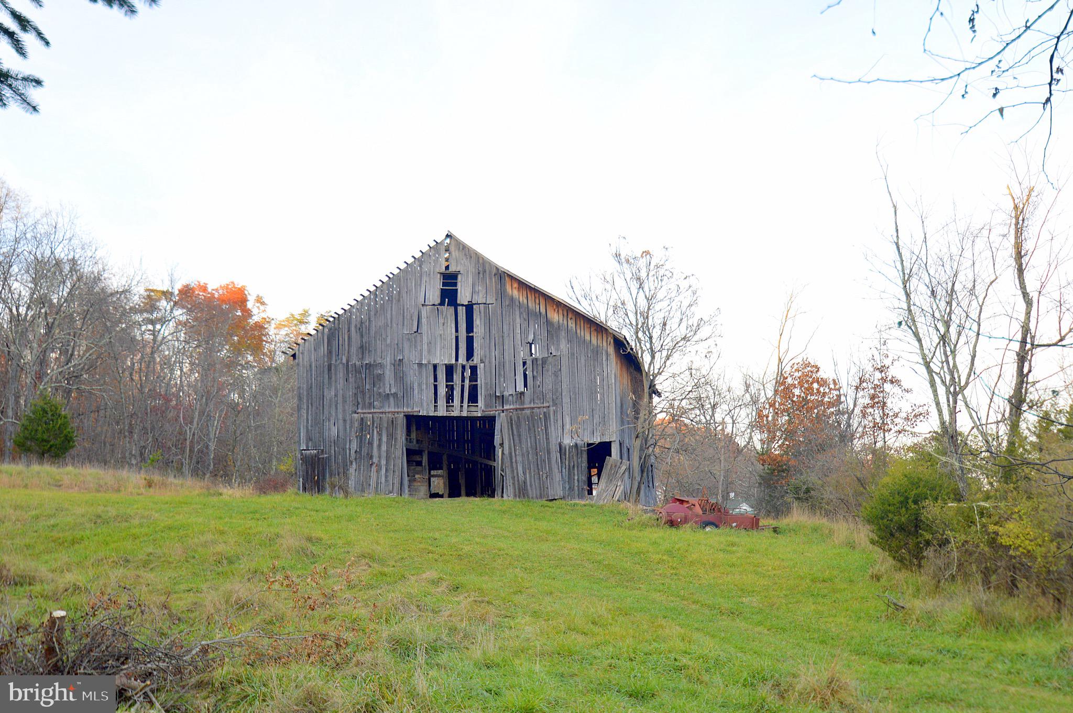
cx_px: 536
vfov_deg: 36.8
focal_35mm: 36
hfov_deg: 53.2
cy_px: 356
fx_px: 1072
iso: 200
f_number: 5.6
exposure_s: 1/125
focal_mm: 24
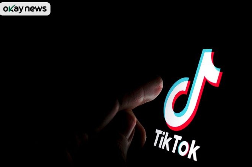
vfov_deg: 25.2
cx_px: 124
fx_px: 374
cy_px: 84
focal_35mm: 54
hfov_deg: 37.3
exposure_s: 1/30
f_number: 7.1
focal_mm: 35
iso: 360
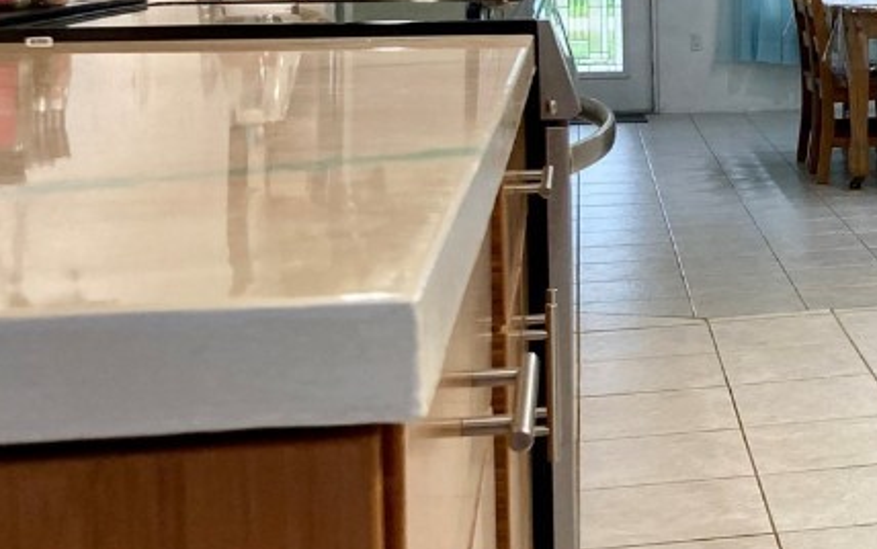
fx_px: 1698
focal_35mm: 71
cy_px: 55
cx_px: 967
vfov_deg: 18.1
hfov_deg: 26.6
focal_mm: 3.99
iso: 160
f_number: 1.8
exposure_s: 1/60
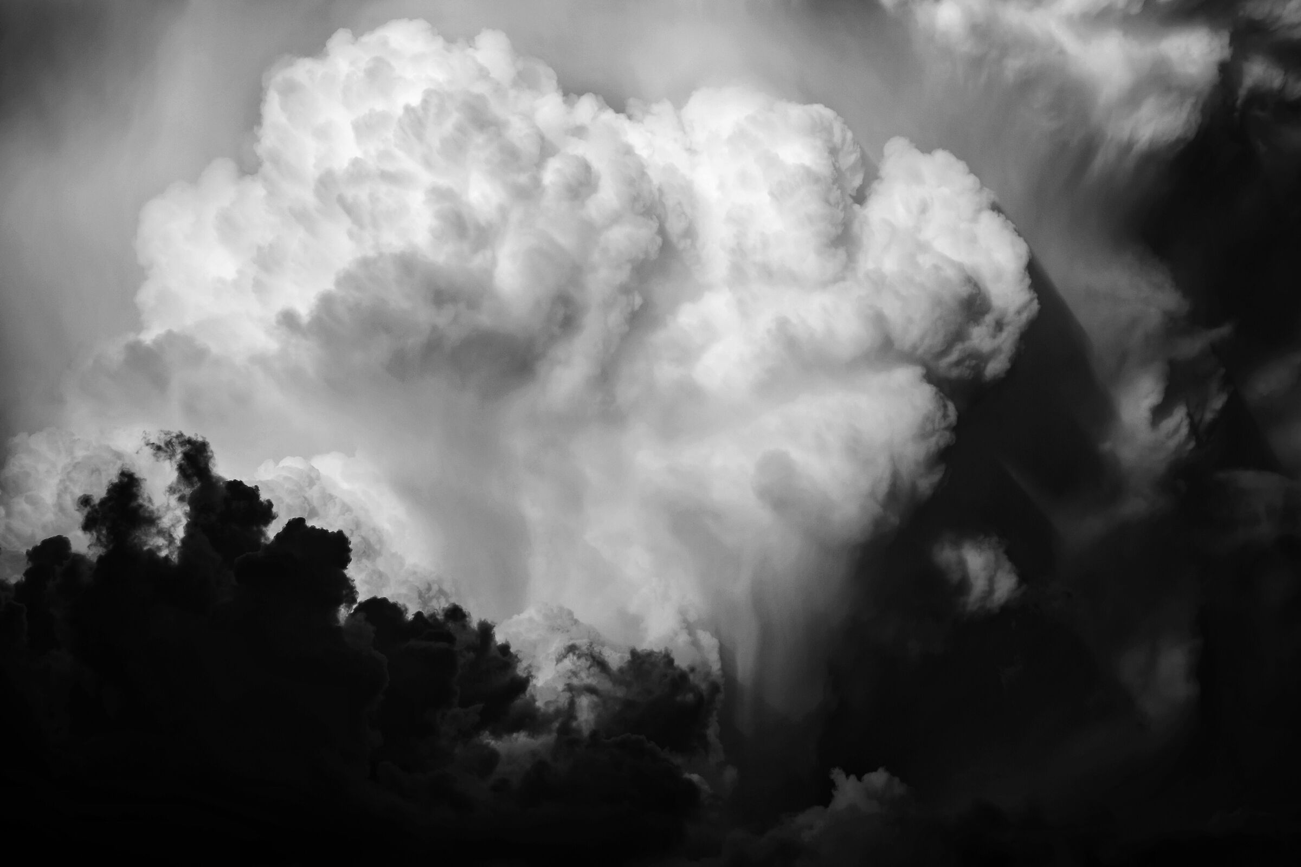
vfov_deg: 16.5
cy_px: 434
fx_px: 2999
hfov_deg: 24.5
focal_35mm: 83
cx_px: 650
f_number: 8
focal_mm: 55
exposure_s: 1/250
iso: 200
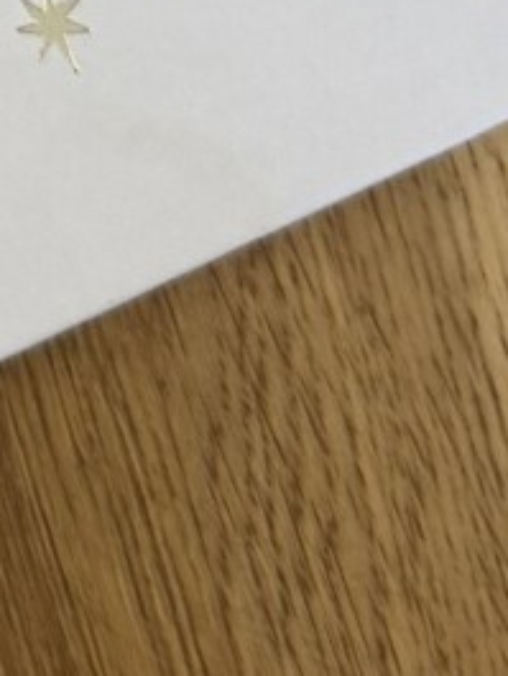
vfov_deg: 10.1
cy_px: -849
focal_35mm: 174
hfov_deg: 7.9
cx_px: -756
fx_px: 3402
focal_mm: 6.76
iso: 125
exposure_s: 1/100
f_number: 1.78
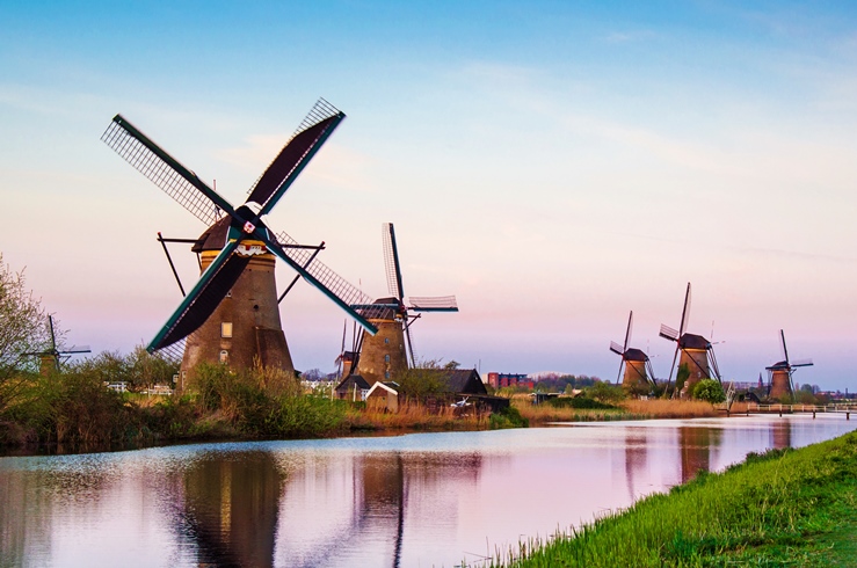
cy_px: 284
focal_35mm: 78
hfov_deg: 26.0
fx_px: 1854
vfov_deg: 17.4
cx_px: 428
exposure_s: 1/30
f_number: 5.6
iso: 100
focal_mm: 52
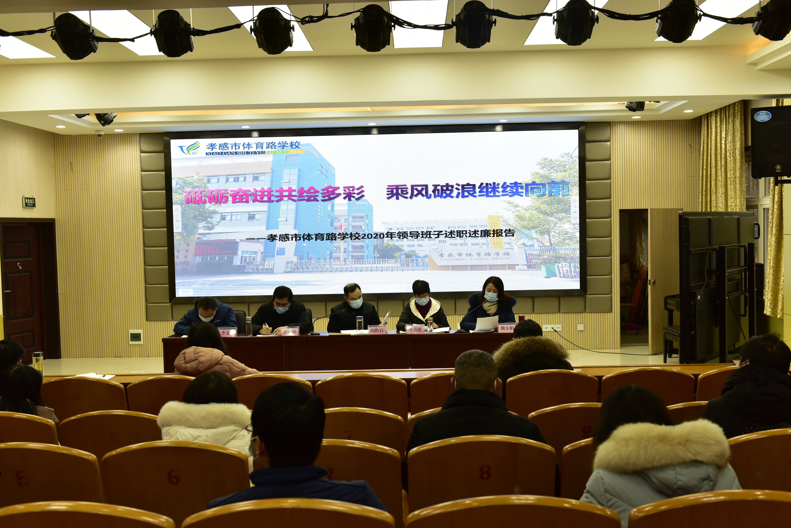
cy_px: 264
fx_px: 791
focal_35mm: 36
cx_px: 396
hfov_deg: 53.1
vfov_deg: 36.9
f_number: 5.6
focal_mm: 36
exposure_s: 1/100
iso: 1250
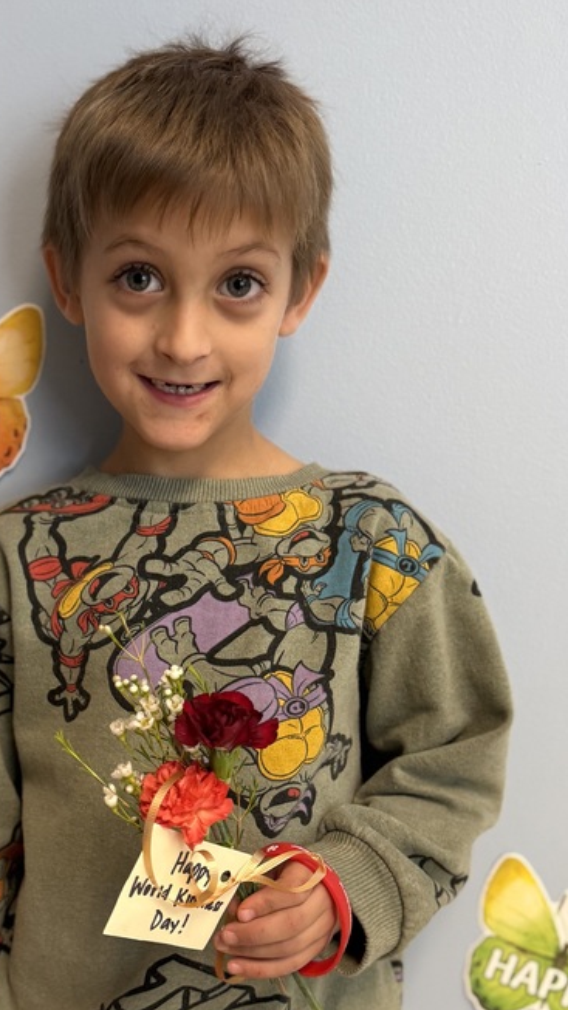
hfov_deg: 28.5
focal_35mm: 41
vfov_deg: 49.3
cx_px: 125
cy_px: 566
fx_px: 1098
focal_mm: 6.76
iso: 200
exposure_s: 1/60
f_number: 1.78
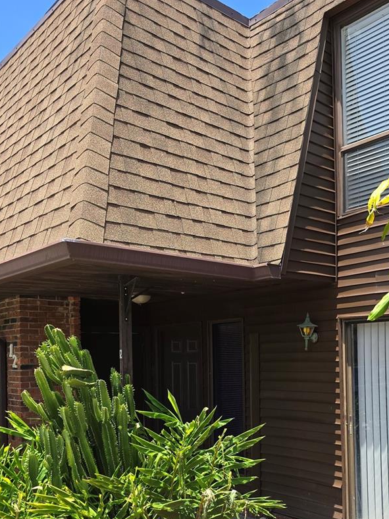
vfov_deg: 51.8
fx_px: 525
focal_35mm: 35
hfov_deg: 39.7
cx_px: 288
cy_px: 342
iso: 12
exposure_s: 1/352
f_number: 1.7
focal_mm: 6.3
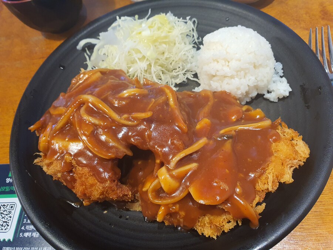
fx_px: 250
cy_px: 125
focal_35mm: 26
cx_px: 166
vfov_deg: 53.1
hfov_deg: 67.3
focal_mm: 4.3
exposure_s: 1/40
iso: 250
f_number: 2.4
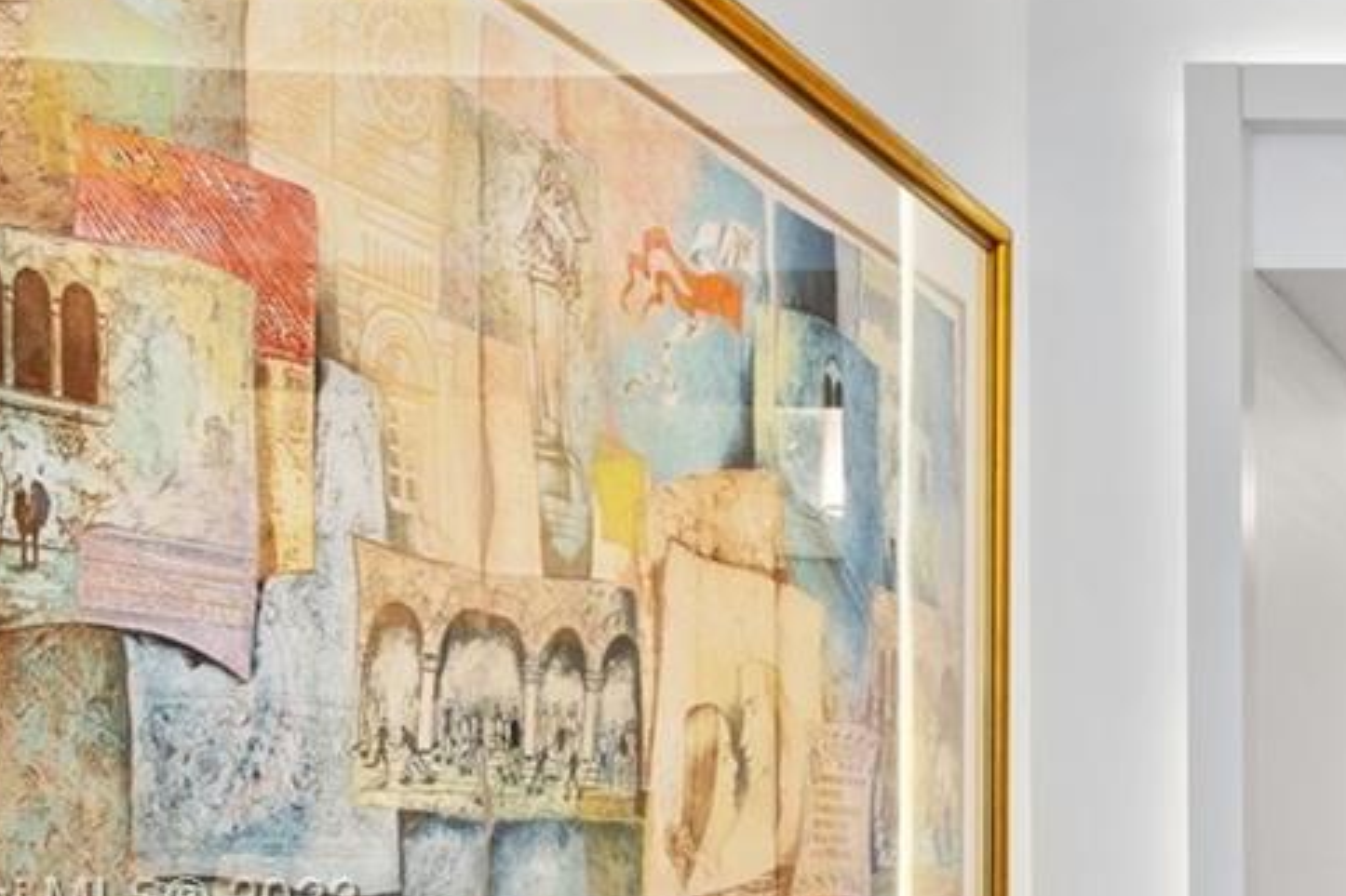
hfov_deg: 27.3
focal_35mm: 63
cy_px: 906
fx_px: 2355
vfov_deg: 20.8
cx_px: 1701
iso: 200
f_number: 8
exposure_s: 1/6
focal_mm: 19
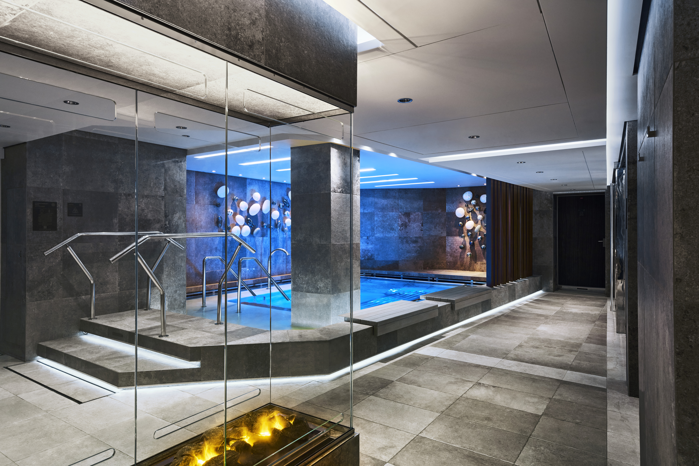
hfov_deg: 76.1
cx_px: 350
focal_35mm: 23
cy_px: 233
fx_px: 447
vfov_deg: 55.1
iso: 400
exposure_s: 1
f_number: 11
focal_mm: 23
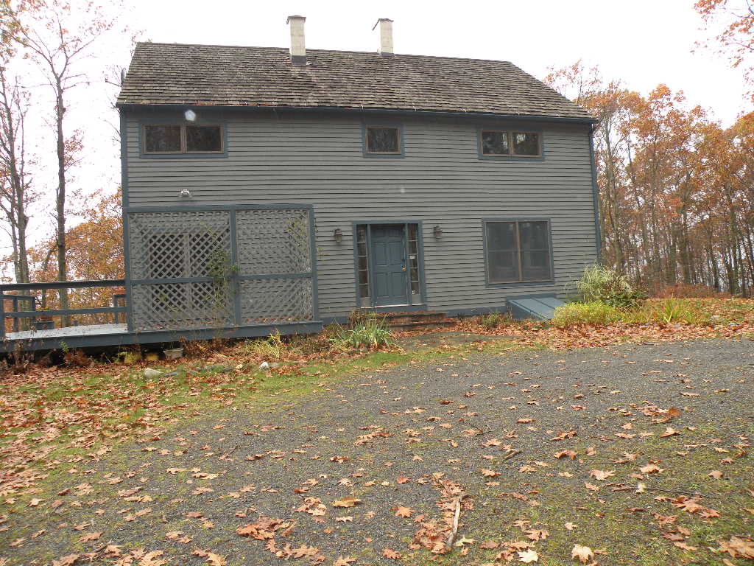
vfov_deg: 51.4
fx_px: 588
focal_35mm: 27
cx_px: 377
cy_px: 283
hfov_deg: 65.3
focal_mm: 4.7
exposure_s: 1/67
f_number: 3.2
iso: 94
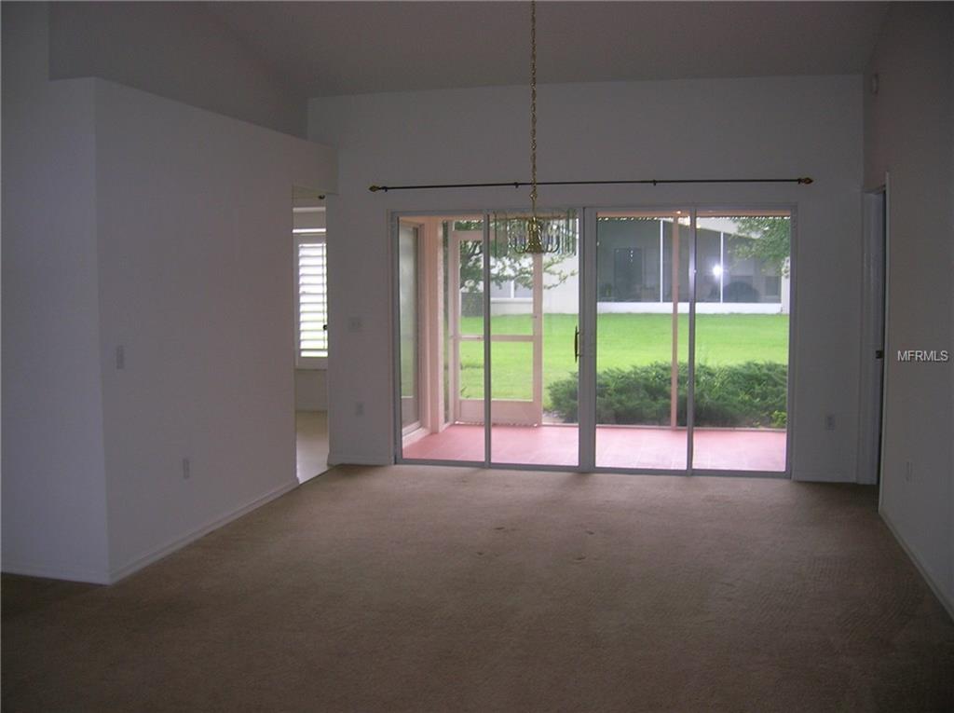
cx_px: 477
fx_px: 936
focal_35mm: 34
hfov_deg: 54.0
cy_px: 356
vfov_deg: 41.7
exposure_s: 1/30
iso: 51
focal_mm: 5.7
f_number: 2.9
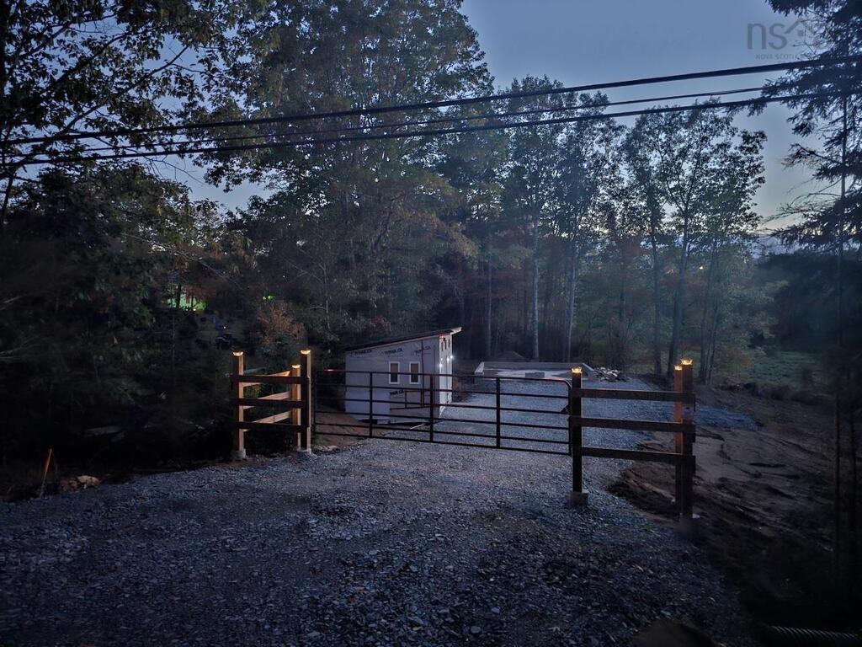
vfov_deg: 58.9
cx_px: 431
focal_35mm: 23
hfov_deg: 73.9
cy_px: 324
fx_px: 573
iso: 2000
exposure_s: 1/5
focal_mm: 6.3
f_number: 1.7
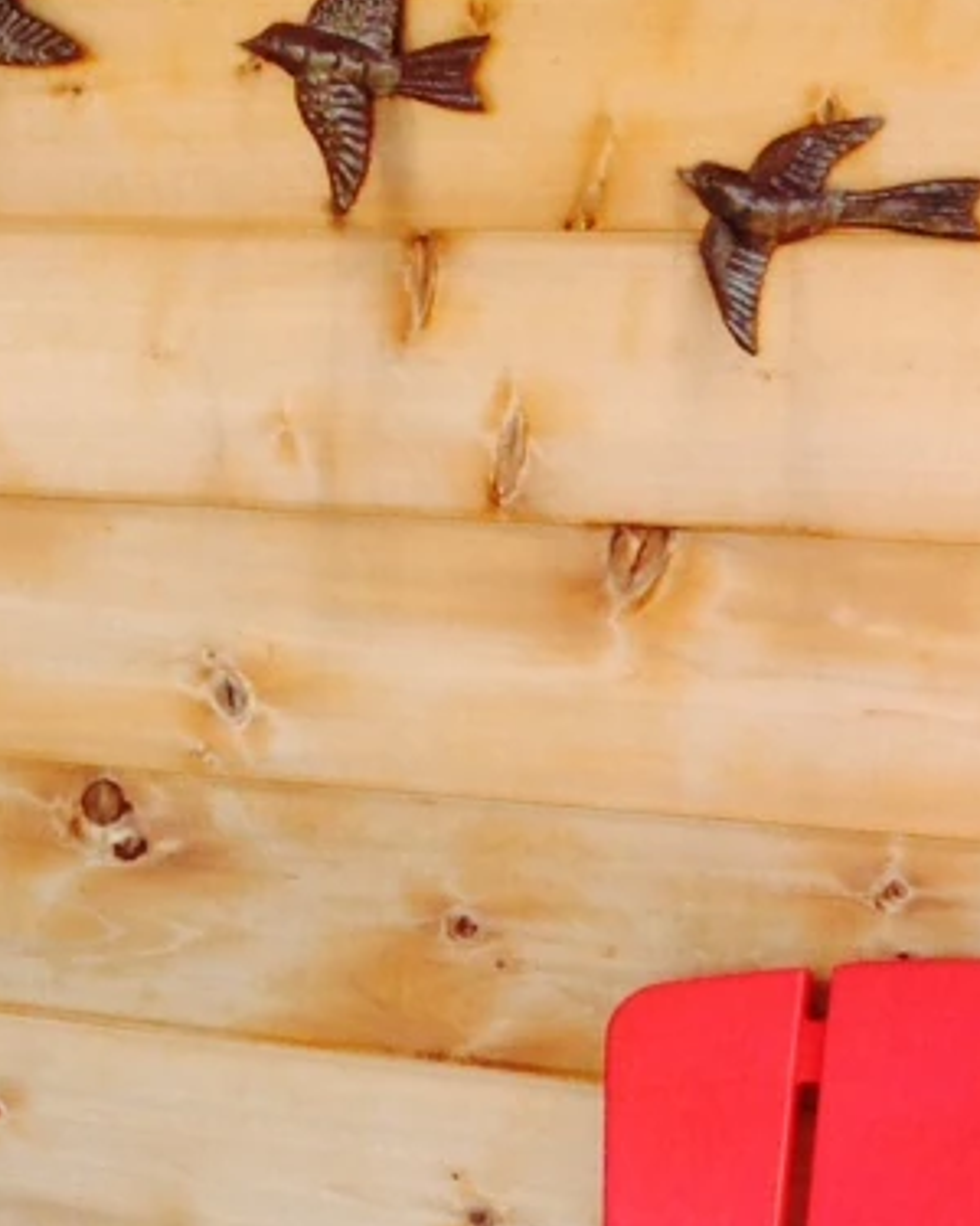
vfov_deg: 17.2
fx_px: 3988
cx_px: -503
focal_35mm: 110
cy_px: 1128
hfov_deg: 13.2
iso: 50
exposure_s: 1/216
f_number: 2.4
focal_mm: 4.12
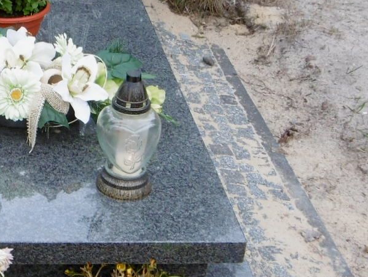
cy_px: 114
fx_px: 872
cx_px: 25
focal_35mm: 82
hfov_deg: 23.1
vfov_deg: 18.0
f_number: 3.1
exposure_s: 1/80
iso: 100
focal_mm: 4.3
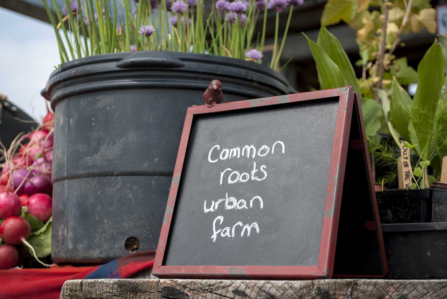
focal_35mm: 68
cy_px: 150
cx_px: 224
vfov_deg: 20.2
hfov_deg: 29.8
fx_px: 839
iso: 160
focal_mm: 45
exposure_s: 1/500
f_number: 5.3
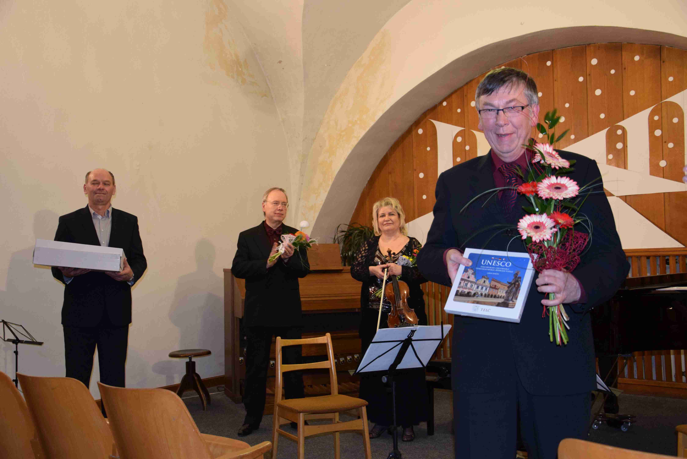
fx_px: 802
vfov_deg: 31.9
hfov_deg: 46.4
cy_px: 230
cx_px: 344
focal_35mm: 42
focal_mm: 28
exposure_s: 1/60
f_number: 4
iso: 1250
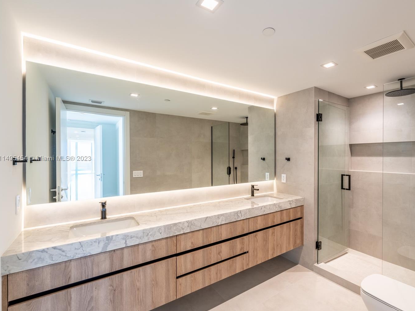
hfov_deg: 93.8
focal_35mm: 16
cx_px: 239
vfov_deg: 78.1
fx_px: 192
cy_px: 159
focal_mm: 14
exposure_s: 1/160
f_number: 6.3
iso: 320
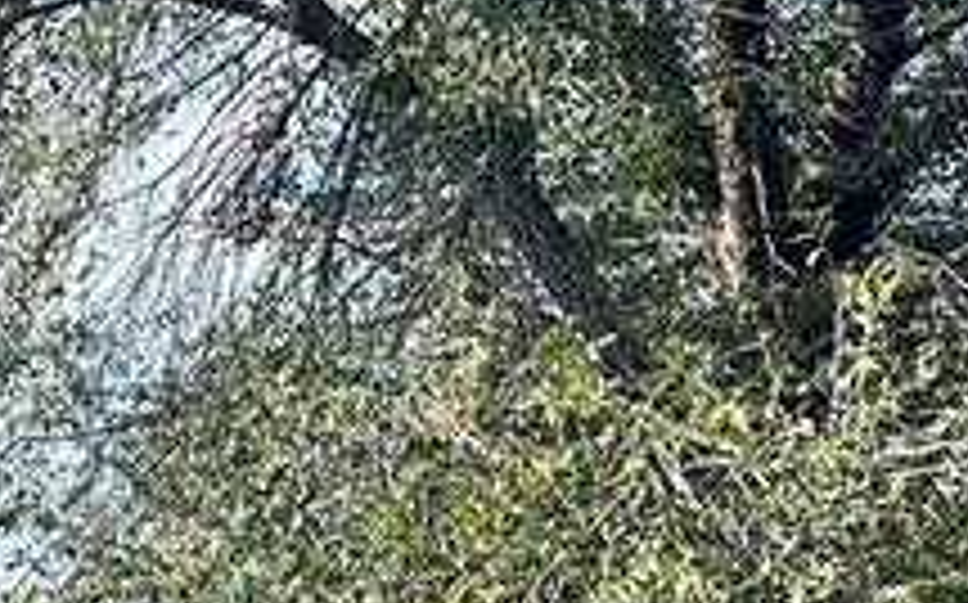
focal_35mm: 121
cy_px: 1298
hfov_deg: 15.1
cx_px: -752
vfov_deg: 9.9
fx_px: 3190
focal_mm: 6.86
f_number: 1.78
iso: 80
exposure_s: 1/2525
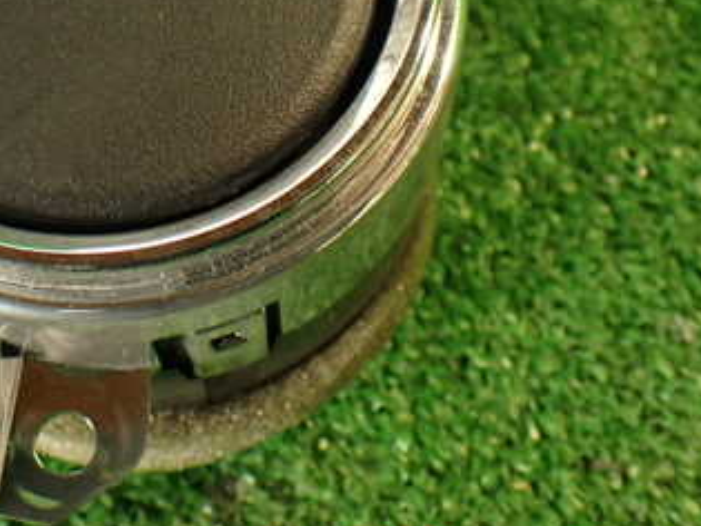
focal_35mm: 61
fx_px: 1235
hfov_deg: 30.5
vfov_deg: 23.5
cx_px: 96
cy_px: 78
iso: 320
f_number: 2.4
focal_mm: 5.79
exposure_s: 1/30
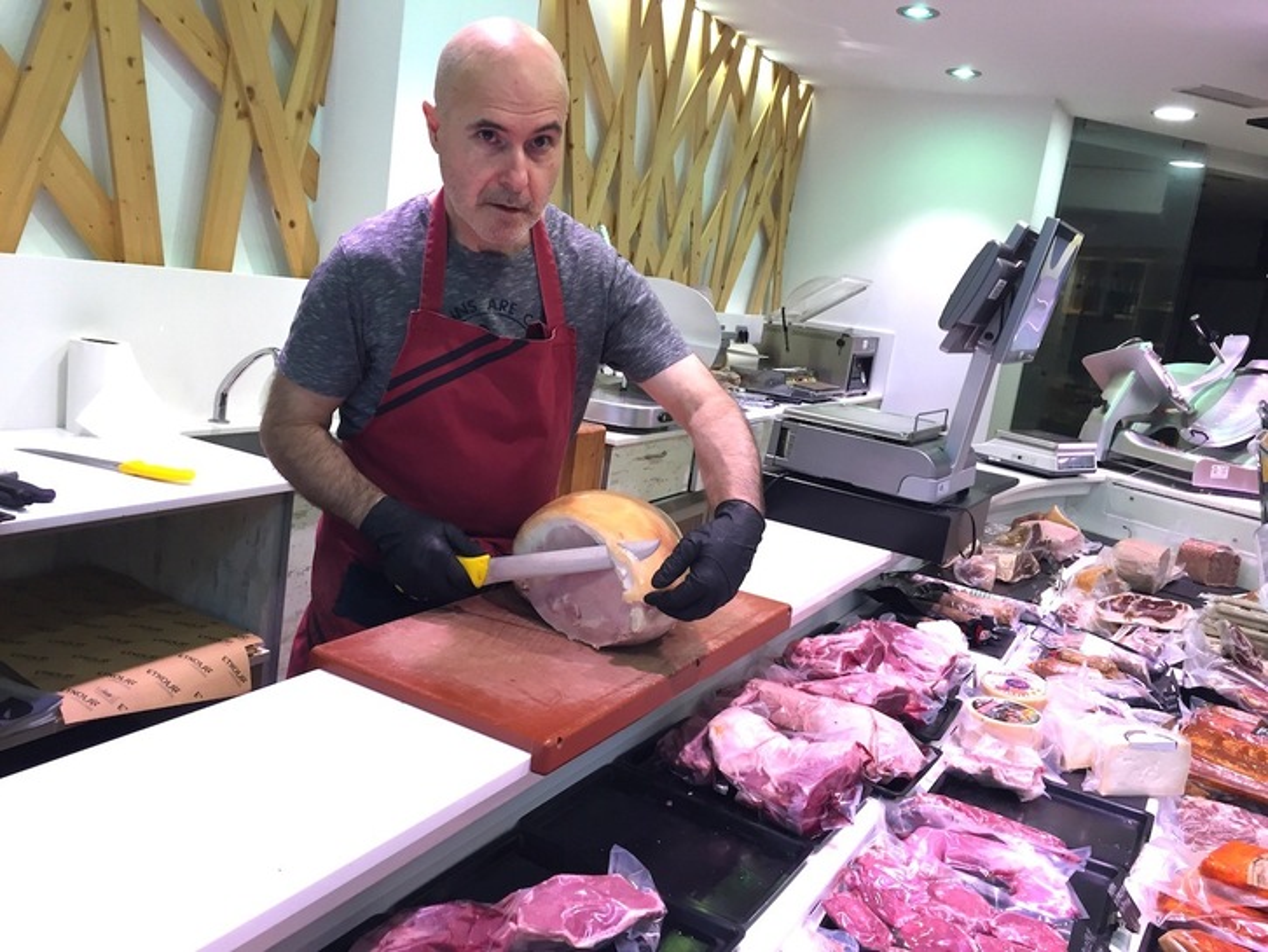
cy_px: 476
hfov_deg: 61.6
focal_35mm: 29
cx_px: 634
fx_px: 1063
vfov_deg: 48.3
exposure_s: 1/33
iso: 40
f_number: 2.2
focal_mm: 4.15
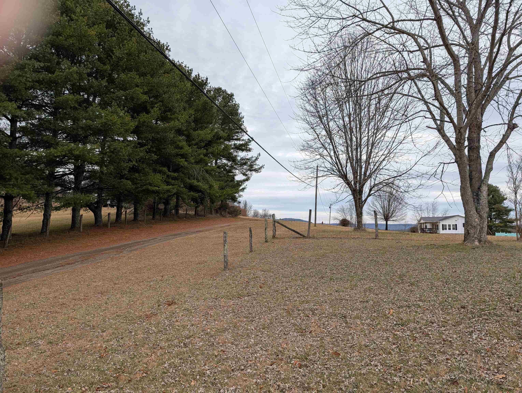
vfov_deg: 56.9
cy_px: 196
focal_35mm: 24
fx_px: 362
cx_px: 261
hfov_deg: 71.5
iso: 20
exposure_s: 1/674
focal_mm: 6.9
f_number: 1.68
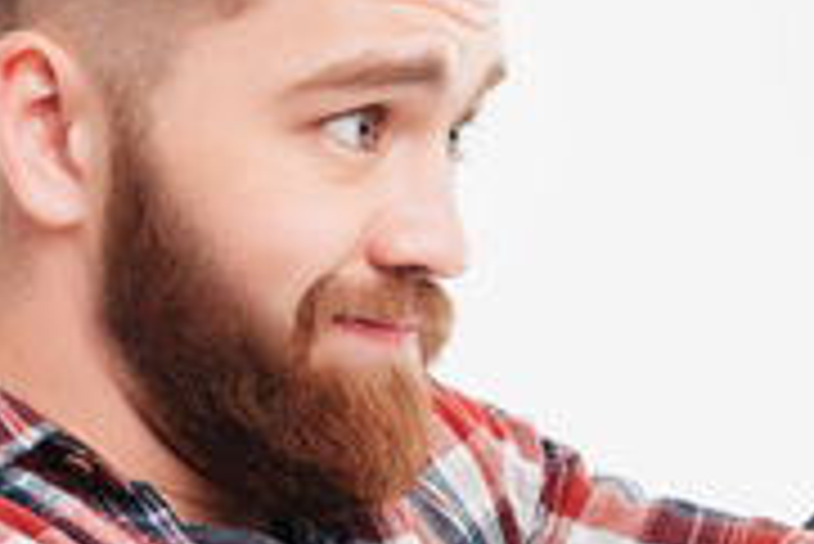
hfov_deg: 17.8
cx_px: 463
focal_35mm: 115
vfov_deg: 11.7
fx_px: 2602
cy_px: 672
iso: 160
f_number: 8
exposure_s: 1/160
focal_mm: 26
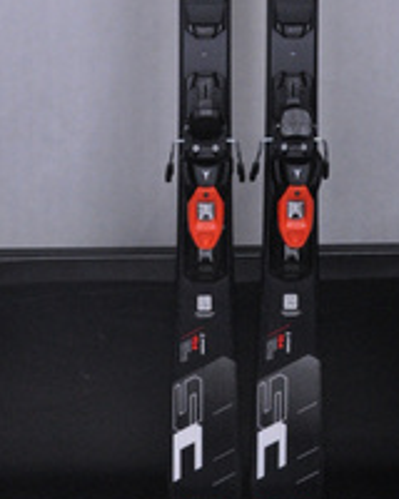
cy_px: -45
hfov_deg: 19.4
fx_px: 1167
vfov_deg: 22.8
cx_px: 246
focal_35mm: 79
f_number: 9.5
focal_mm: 25
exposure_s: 1/125
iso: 3200
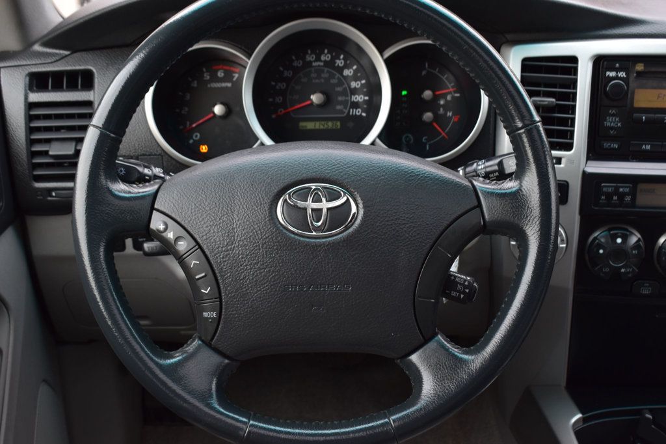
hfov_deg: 41.1
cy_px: 222
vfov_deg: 28.1
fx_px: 888
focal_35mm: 48
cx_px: 333
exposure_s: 1/40
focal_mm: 32
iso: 400
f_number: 7.1
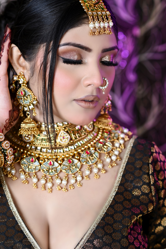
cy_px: 139
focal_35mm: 116
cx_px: 60
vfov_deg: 17.6
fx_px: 802
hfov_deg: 11.8
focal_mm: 85
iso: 200
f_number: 2.8
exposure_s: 1/200
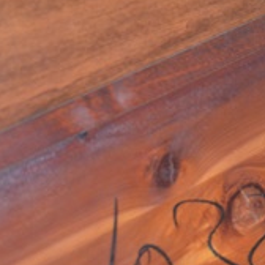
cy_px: 197
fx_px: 866
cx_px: 420
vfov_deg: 17.3
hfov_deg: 15.7
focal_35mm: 100
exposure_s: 1/60
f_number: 3.8
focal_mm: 22
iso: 1100
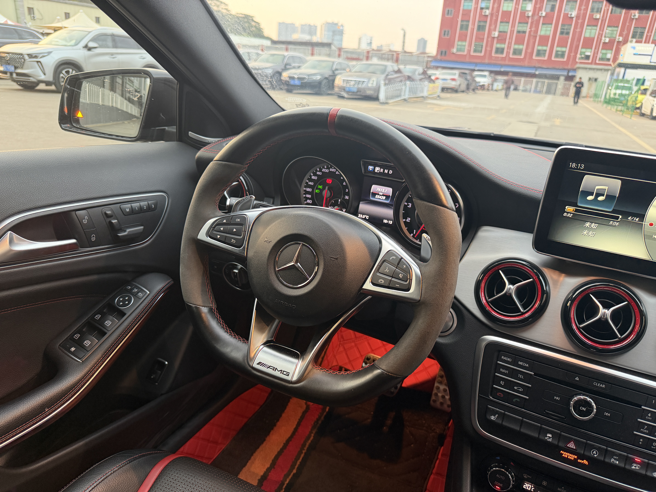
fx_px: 455
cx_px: 328
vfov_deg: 56.8
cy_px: 246
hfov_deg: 71.6
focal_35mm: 24
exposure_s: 1/60
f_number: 1.78
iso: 320
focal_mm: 6.76
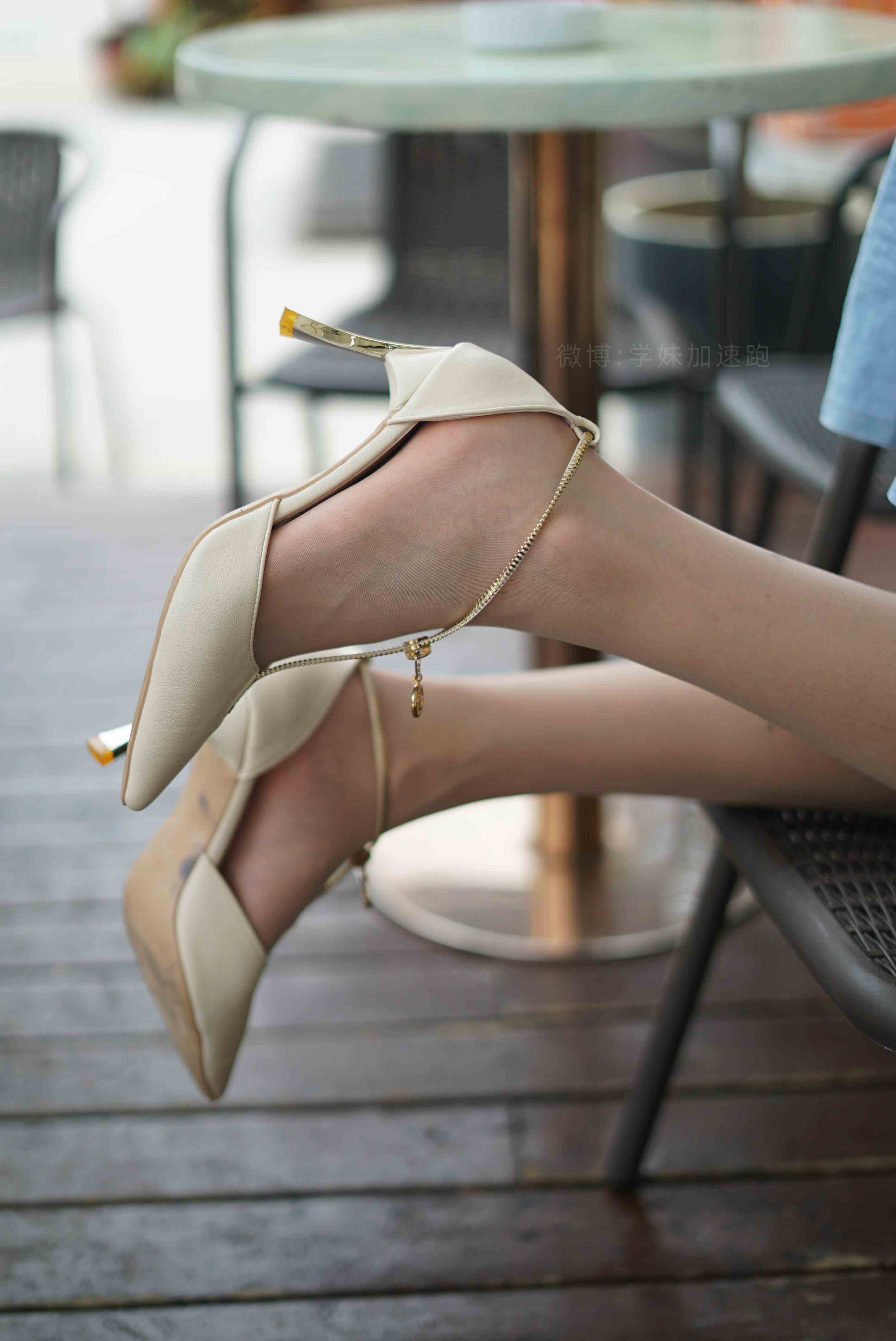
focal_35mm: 50
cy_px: 670
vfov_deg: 39.6
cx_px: 448
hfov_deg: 27.0
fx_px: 1864
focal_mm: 50
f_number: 1.8
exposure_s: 1/2500
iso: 200
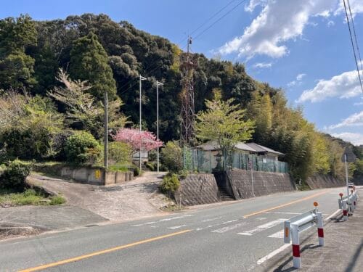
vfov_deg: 53.1
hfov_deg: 67.3
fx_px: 273
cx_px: 182
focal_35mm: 26
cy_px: 136
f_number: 1.5
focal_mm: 5.7
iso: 50
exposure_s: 1/3356
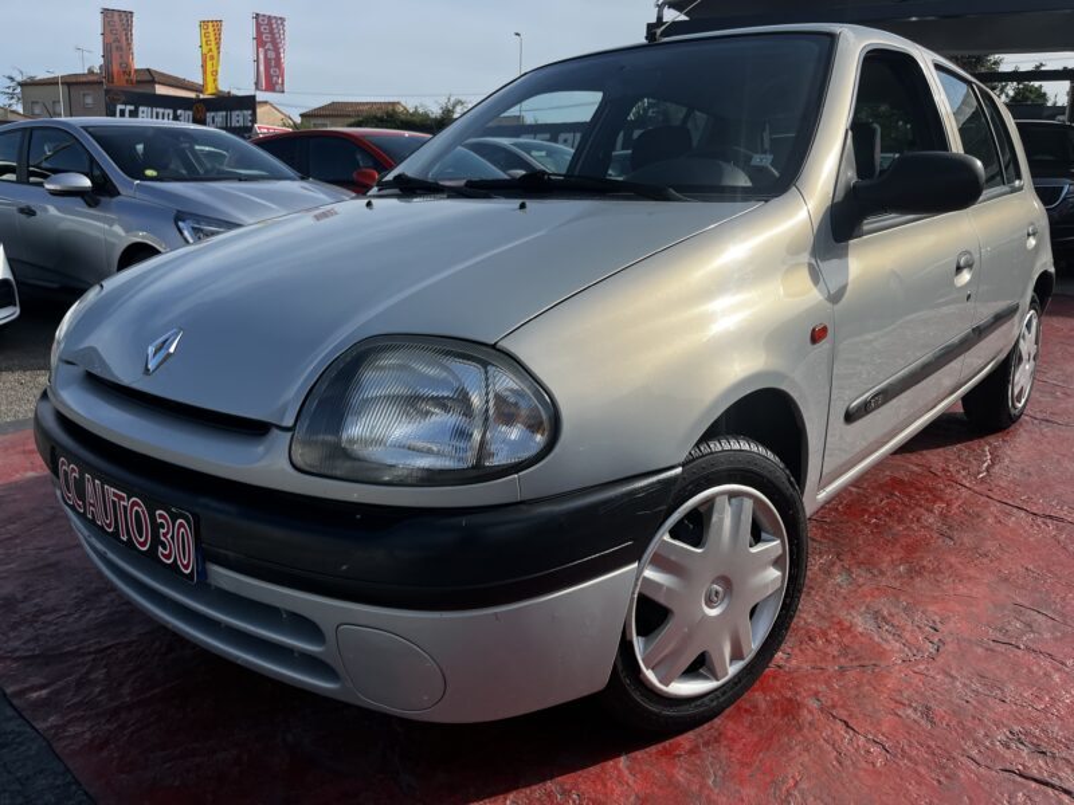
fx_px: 807
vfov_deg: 53.1
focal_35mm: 26
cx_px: 537
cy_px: 402
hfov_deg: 67.3
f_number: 1.6
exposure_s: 1/3311
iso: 50
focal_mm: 5.1
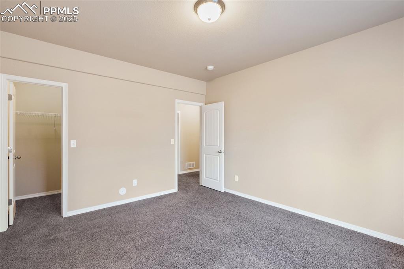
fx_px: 179
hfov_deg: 96.8
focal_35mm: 16
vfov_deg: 73.7
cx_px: 202
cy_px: 134
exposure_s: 2
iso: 250
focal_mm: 16
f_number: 10
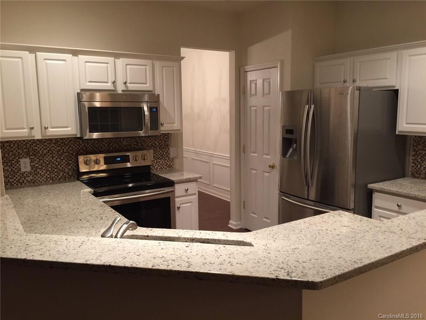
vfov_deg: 48.2
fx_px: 357
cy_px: 160
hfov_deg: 61.7
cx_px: 213
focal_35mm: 29
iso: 80
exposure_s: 1/15
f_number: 2.2
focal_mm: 4.15
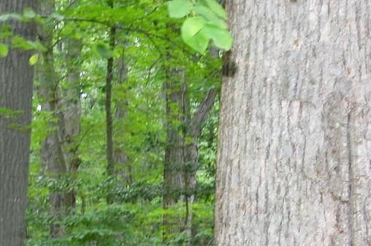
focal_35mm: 132
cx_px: 642
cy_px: 220
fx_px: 1358
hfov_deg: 14.0
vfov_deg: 10.3
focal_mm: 21
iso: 100
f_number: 3.8
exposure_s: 1/60
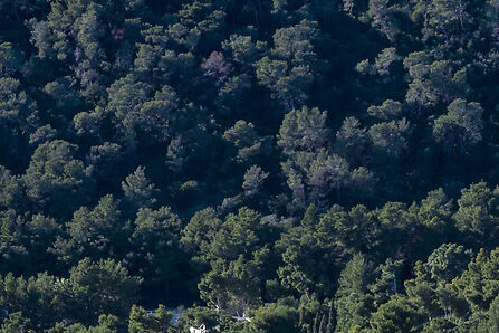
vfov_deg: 3.6
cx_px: -160
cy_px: 477
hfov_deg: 5.4
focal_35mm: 376
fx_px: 5211
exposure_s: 1/640
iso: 100
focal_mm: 70
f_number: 8
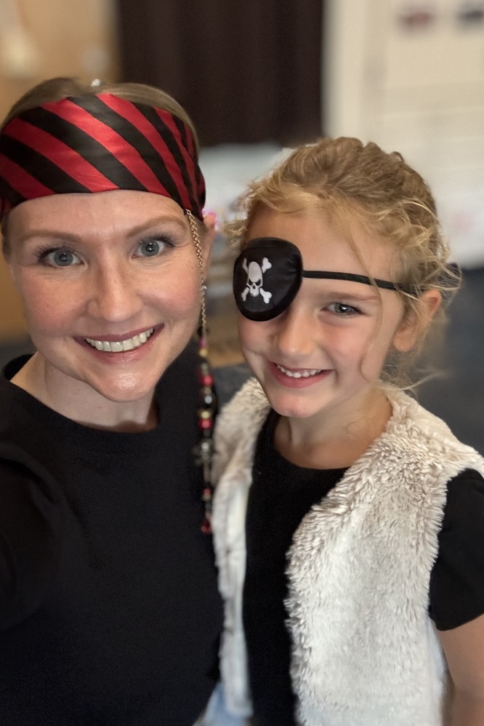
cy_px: 356
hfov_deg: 41.1
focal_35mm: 32
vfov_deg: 58.7
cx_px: 220
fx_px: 645
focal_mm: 2.69
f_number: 1.9
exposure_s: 1/30
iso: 640
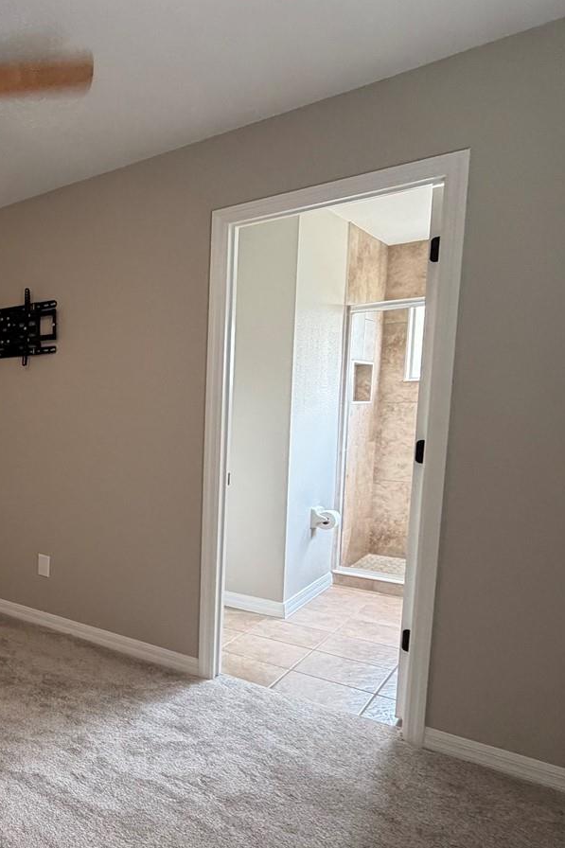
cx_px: -66
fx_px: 612
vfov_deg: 69.2
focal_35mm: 26
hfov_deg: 39.7
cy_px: 468
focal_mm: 2.22
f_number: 2.2
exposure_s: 1/60
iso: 320
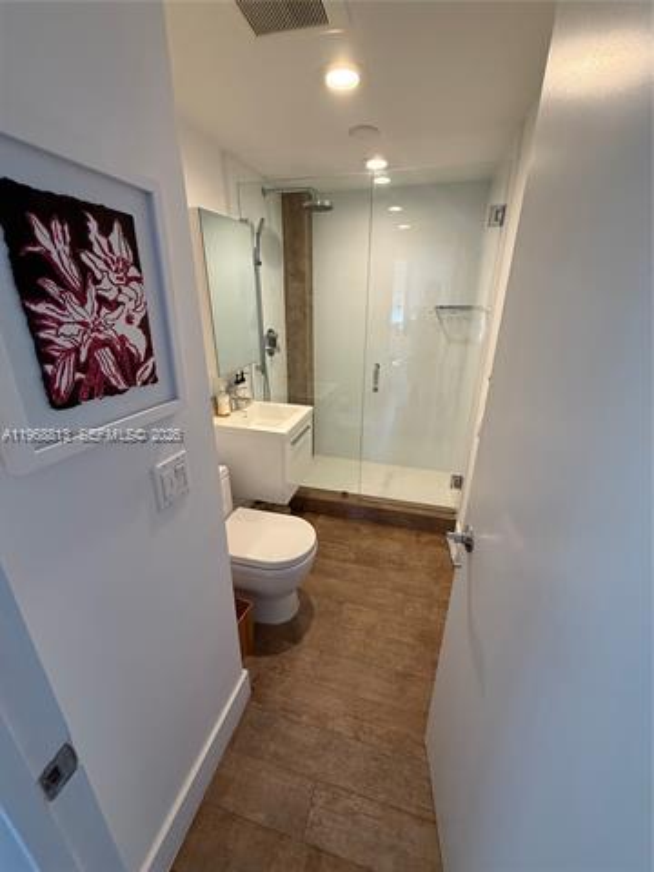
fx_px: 353
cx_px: 327
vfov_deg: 102.1
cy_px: 436
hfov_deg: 85.7
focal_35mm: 14
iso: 320
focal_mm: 2.22
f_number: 2.2
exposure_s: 1/60
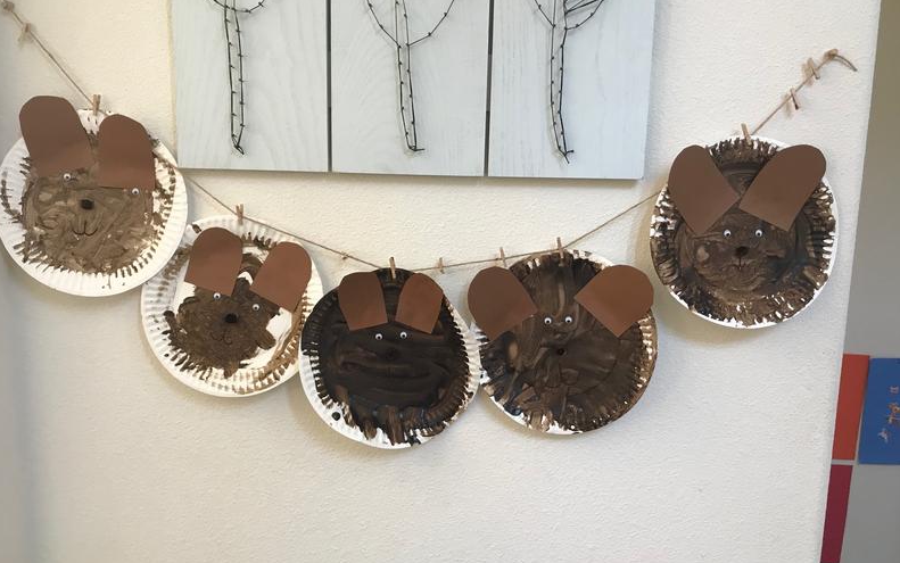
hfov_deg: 62.9
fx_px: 736
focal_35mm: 30
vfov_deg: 41.9
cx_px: 449
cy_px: 281
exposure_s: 1/24
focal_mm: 3.99
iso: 32
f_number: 1.8
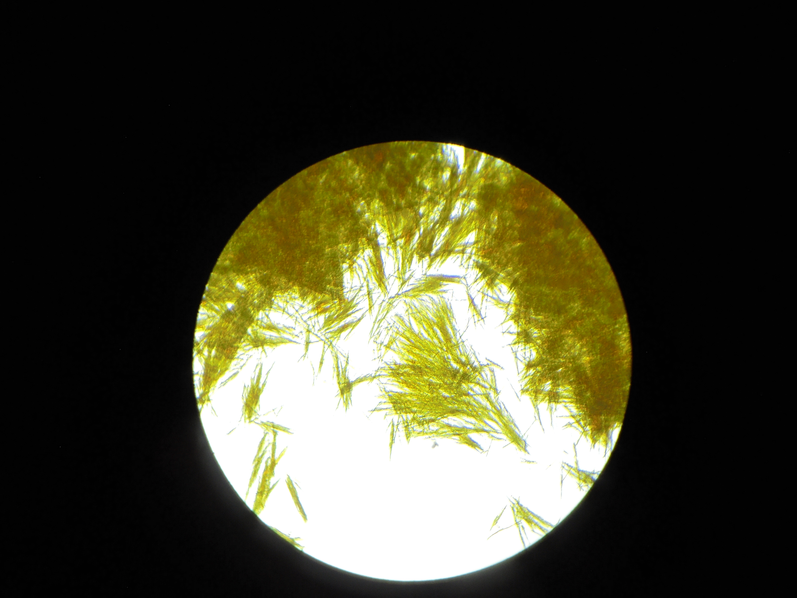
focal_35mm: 26
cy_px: 299
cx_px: 398
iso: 100
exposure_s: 1/50
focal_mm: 4.6
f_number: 3.5
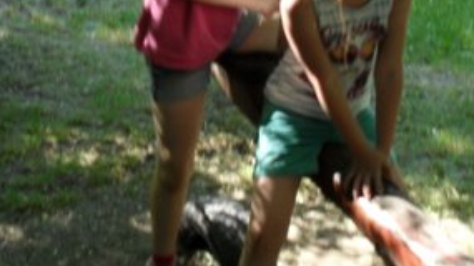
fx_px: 967
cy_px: 35
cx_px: 333
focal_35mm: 77
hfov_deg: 27.3
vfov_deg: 15.5
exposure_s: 1/45
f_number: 3.6
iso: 100
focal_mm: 7.5
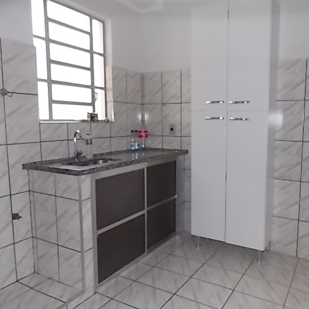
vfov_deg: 57.3
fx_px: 283
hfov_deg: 56.6
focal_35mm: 28
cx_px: 195
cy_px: 152
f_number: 3.1
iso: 200
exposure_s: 1/30
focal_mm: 4
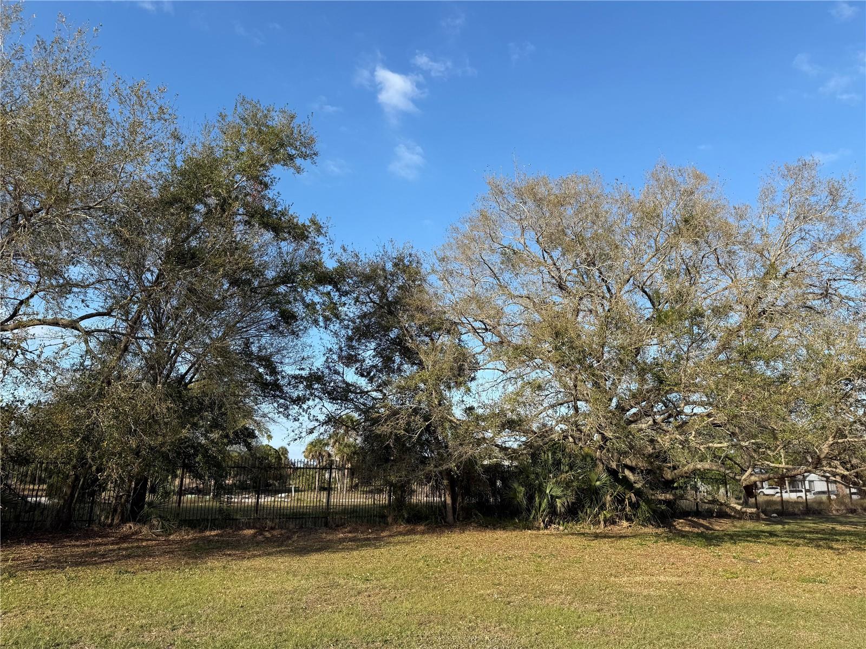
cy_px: 324
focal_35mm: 24
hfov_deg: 71.6
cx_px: 433
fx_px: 600
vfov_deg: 56.8
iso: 80
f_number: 1.78
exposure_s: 1/2611
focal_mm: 6.76
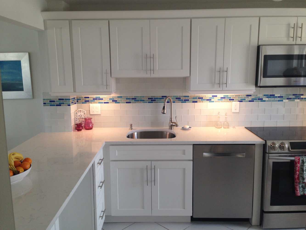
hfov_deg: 55.3
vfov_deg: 43.0
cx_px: 153
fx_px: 292
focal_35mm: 33
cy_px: 115
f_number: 2.4
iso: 50
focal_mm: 4.12
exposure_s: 1/40
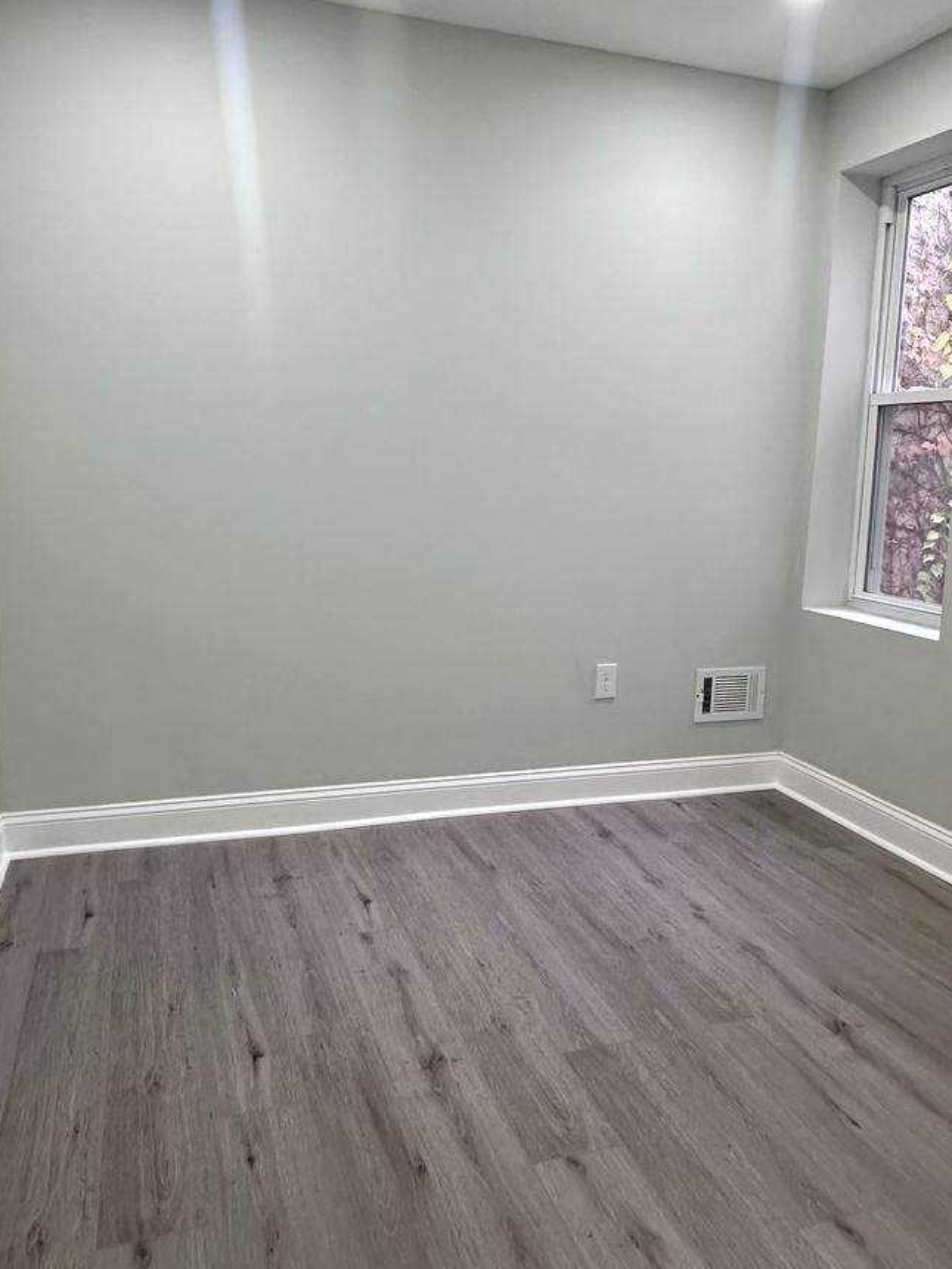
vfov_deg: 69.2
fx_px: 917
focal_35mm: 25
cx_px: 407
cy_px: 561
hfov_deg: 54.7
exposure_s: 1/120
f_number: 2.2
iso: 200
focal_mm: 2.22
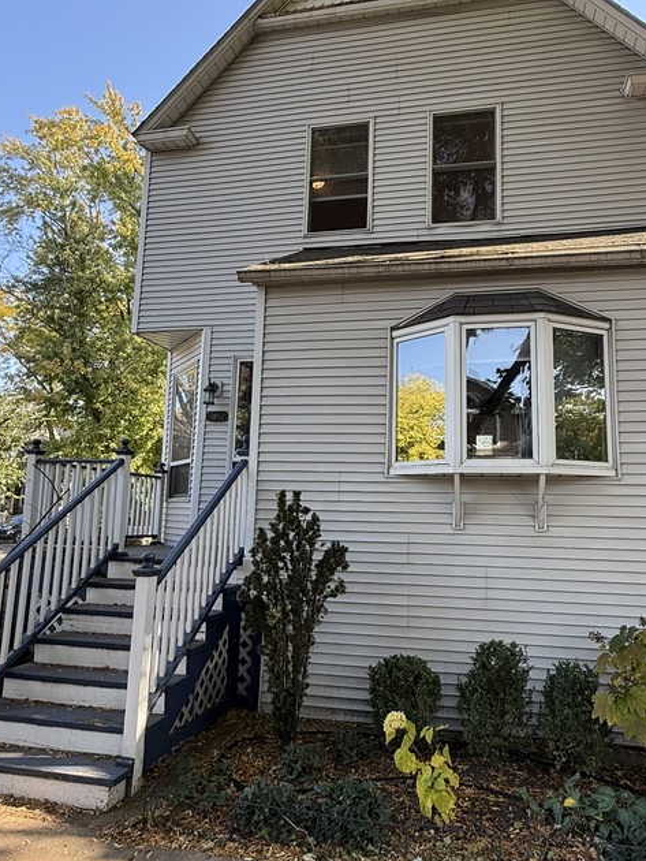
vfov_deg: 71.6
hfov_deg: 56.7
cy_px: 441
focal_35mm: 24
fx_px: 597
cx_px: 363
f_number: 2.2
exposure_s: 1/132
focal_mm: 2.22
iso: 50
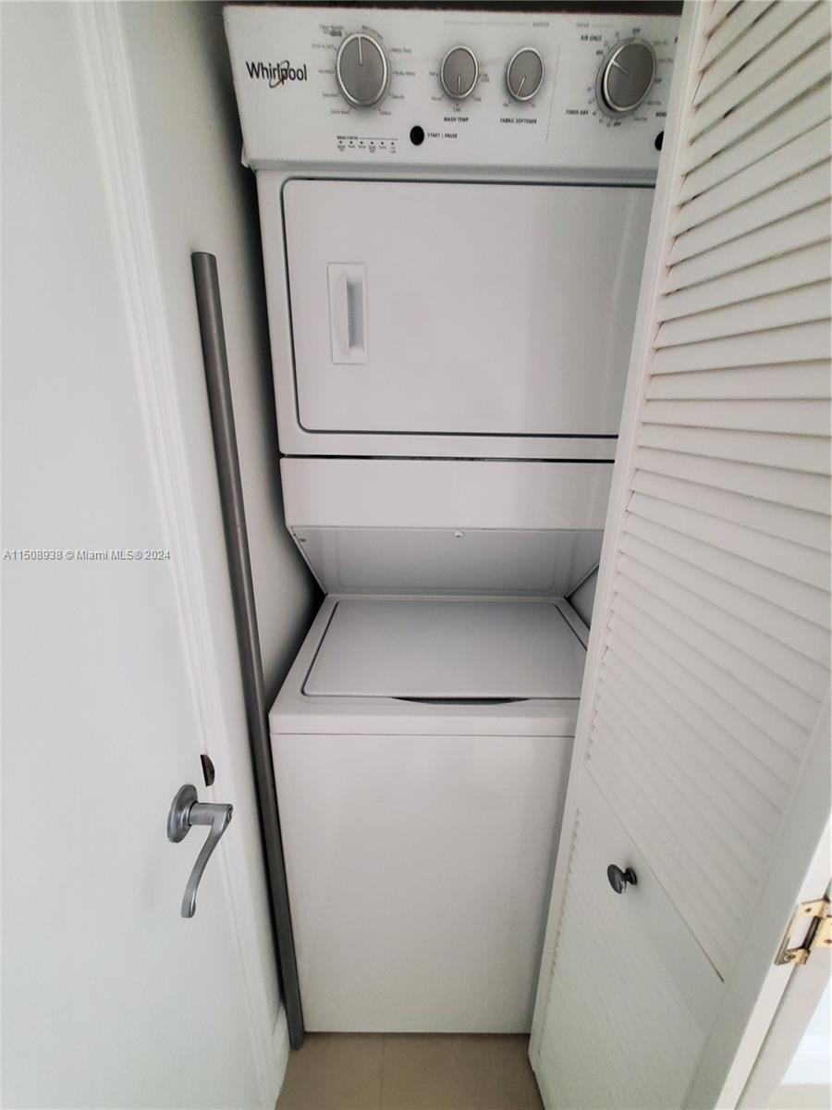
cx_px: 416
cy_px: 555
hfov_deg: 89.9
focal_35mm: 13
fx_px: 417
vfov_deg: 106.2
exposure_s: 1/24
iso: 800
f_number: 2.2
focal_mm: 1.8
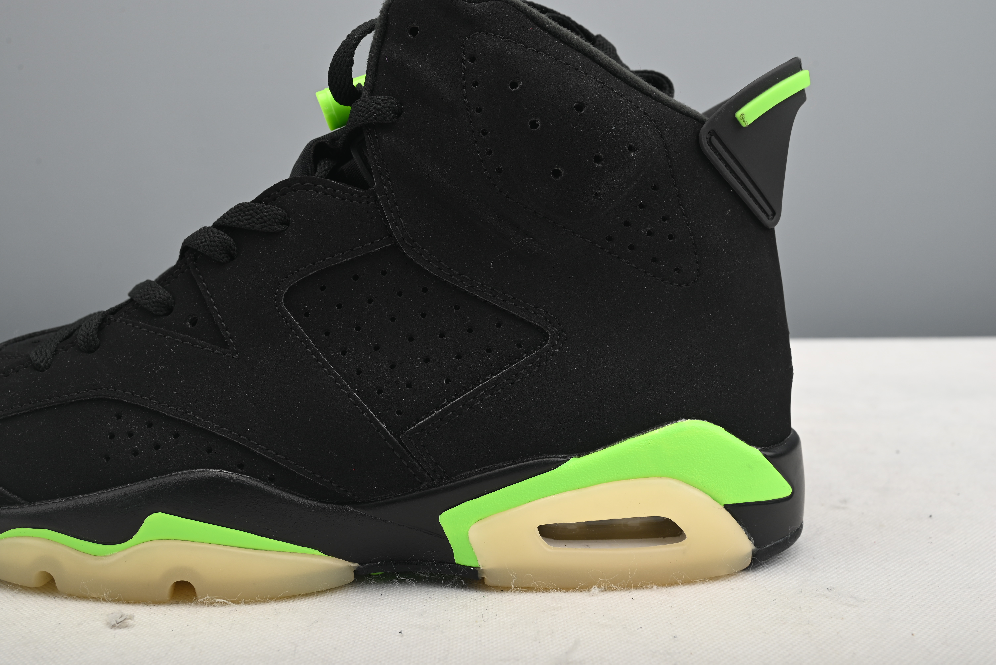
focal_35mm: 38
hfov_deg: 50.7
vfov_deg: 35.1
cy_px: 332
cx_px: 498
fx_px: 1052
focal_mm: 38
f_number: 11
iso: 100
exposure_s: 1/200
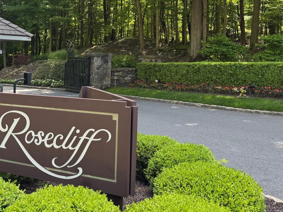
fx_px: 352
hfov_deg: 43.8
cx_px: 133
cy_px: 40
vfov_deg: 32.6
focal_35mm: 43
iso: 80
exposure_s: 1/288
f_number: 1.78
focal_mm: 6.76
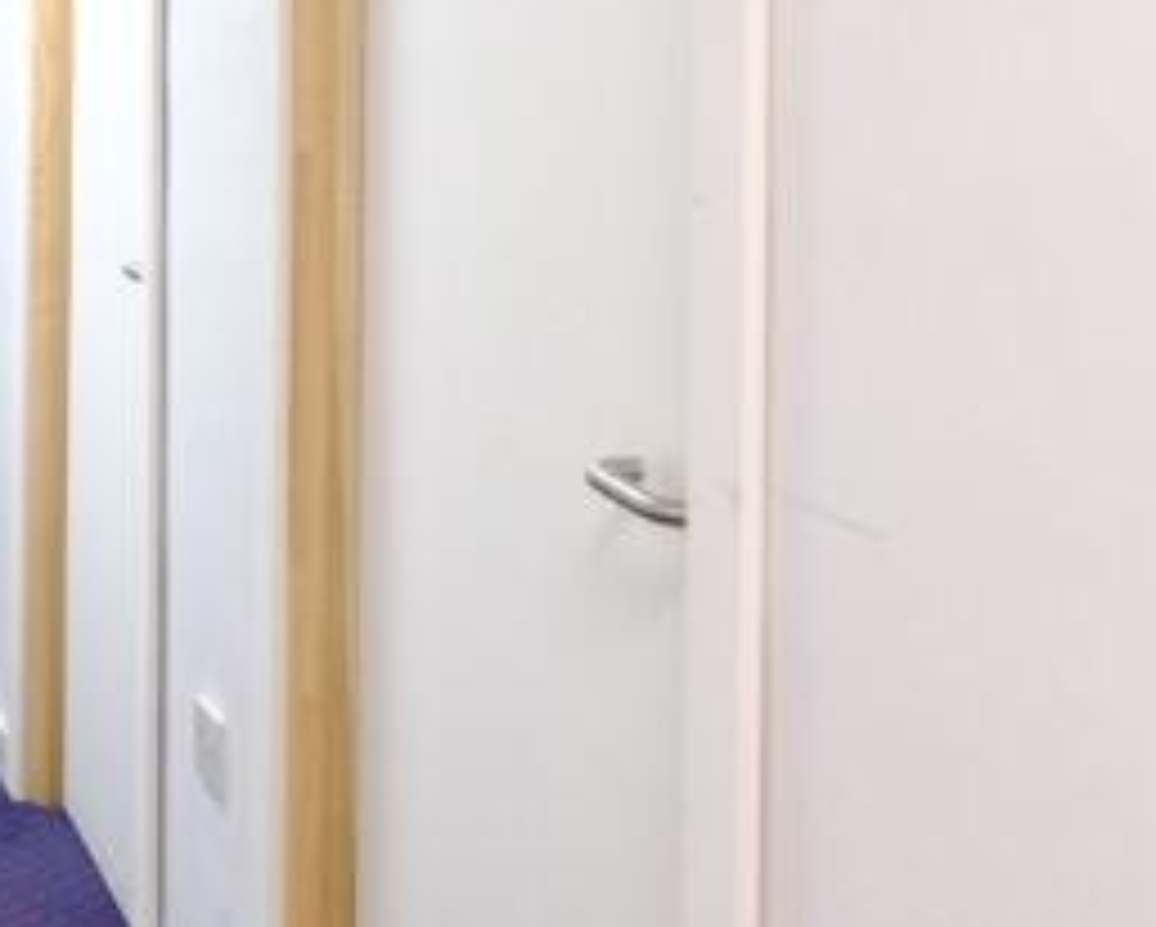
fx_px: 1917
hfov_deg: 27.4
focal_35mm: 56
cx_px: -387
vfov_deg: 25.8
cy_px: -2
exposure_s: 1/8
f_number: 4
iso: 160
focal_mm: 10
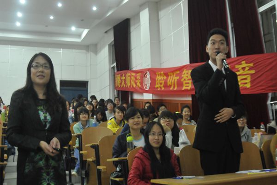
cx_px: 138
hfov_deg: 53.1
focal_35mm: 36
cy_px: 92
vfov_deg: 36.9
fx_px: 277
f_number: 4
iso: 1800
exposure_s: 1/30
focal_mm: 24
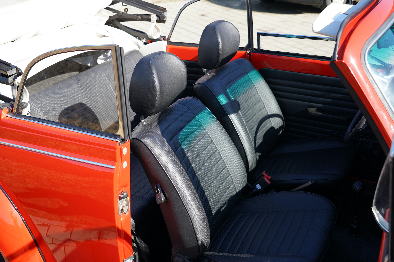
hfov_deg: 46.4
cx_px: 197
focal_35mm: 42
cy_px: 131
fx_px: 460
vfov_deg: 31.9
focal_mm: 42
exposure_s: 1/125
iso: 100
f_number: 5.6
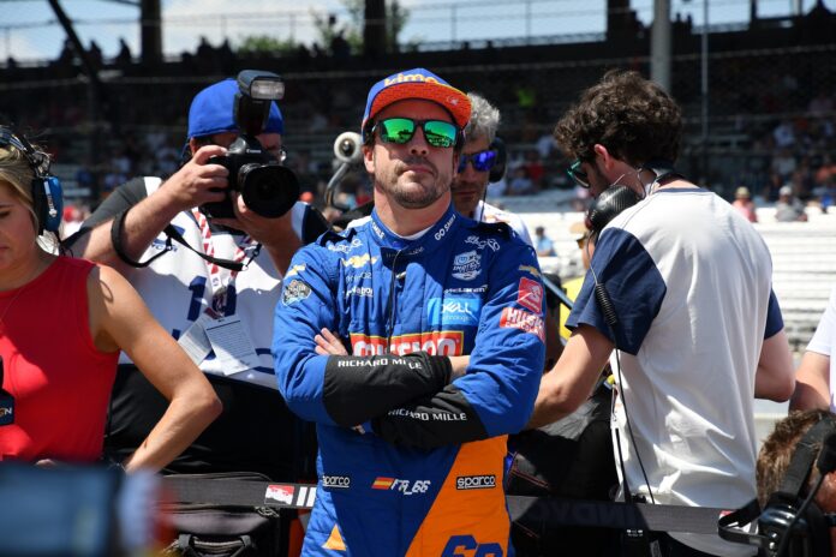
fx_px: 2786
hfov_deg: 17.1
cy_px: 278
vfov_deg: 11.4
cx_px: 418
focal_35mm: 120
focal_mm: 80
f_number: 5.6
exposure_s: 1/640
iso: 100
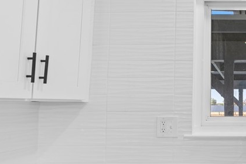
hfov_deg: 42.1
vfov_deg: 34.2
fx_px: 266
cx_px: 252
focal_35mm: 39
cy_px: 86
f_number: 5.6
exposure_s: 1/13
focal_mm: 16
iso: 200
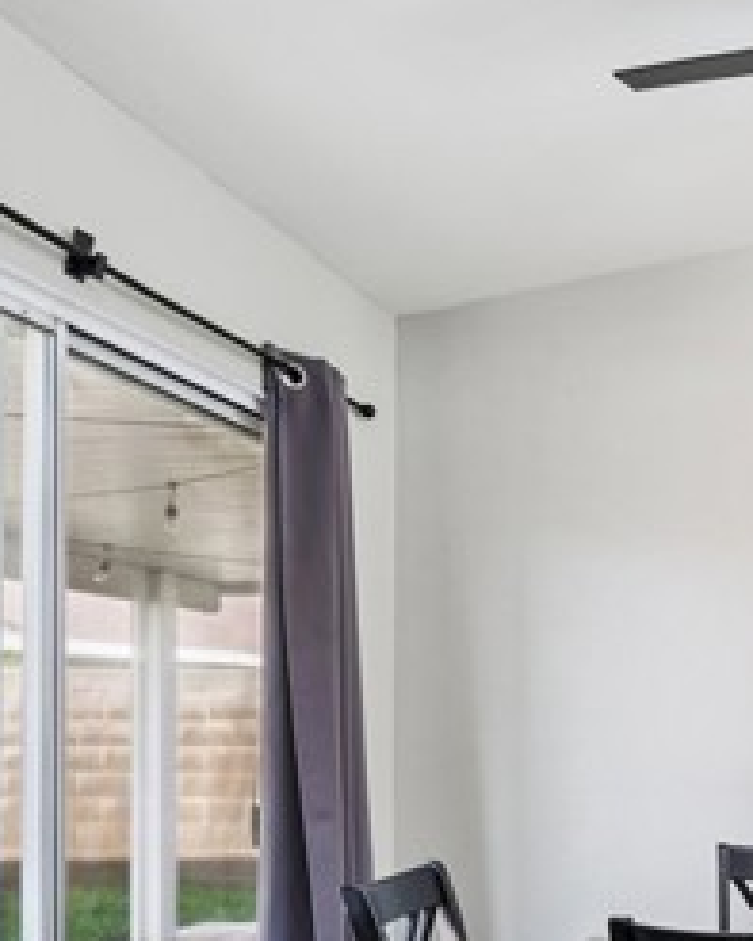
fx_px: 1120
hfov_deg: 30.8
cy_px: 727
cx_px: 929
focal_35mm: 40
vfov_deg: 43.8
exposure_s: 1/20
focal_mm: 16.5
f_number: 8
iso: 400
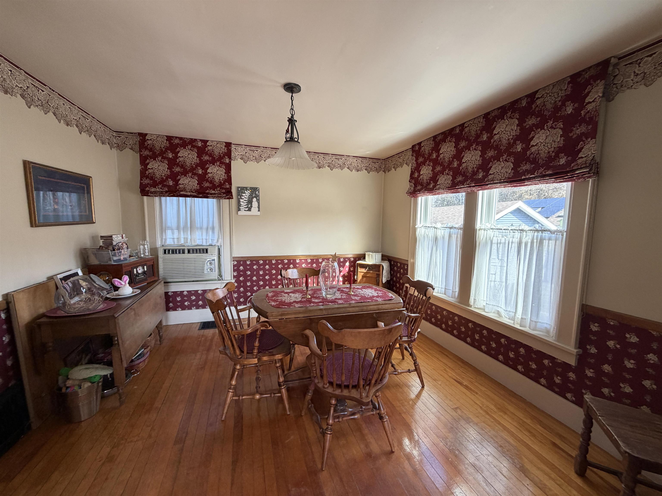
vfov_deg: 85.7
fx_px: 268
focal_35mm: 14
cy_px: 248
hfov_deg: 102.1
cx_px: 331
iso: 160
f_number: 2.2
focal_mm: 2.22
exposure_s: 1/121
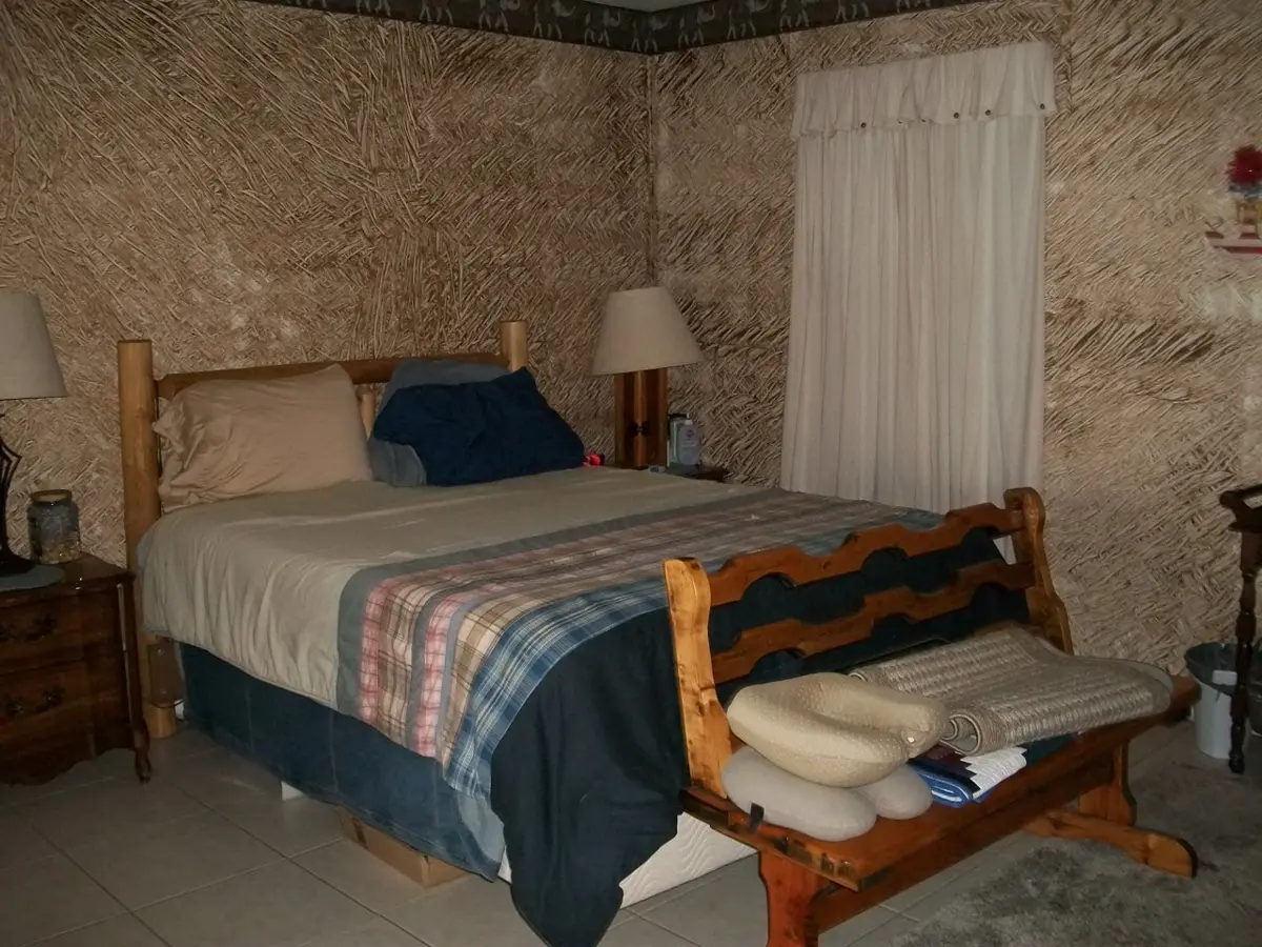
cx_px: 631
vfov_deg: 44.2
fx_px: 1167
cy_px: 474
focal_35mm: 32
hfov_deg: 56.8
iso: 200
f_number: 2.9
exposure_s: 1/30
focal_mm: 5.7
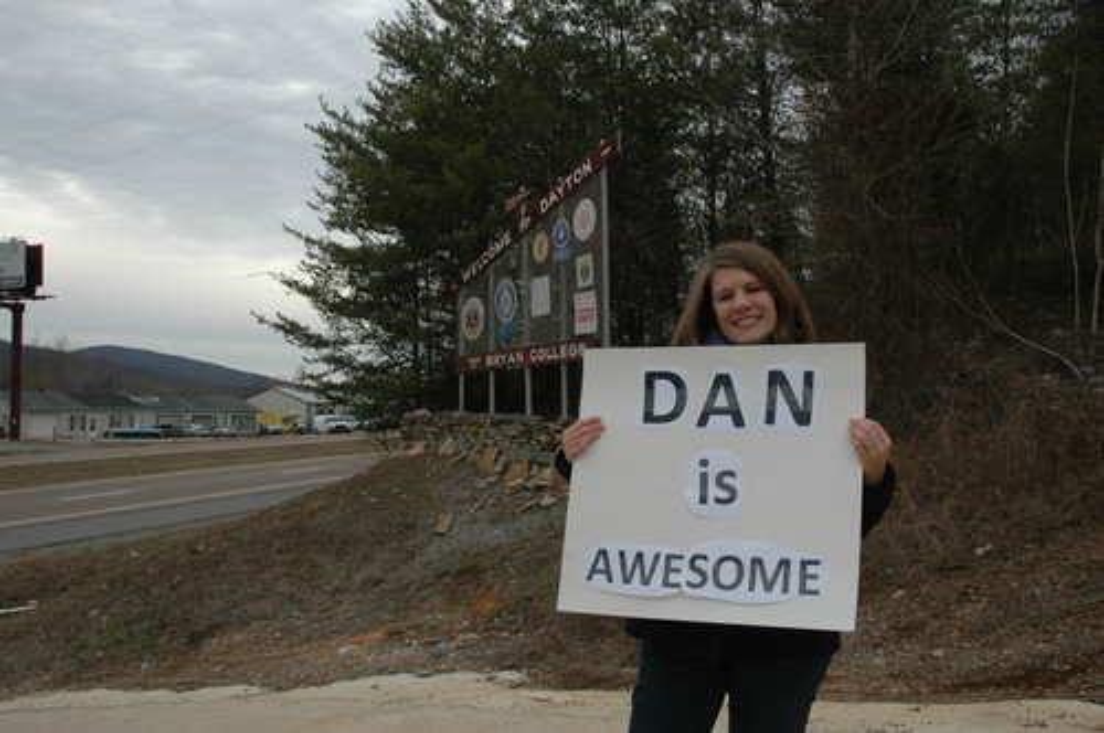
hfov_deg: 57.3
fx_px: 1011
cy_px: 366
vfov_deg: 39.9
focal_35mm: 33
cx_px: 552
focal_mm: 22
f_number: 6.3
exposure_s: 1/160
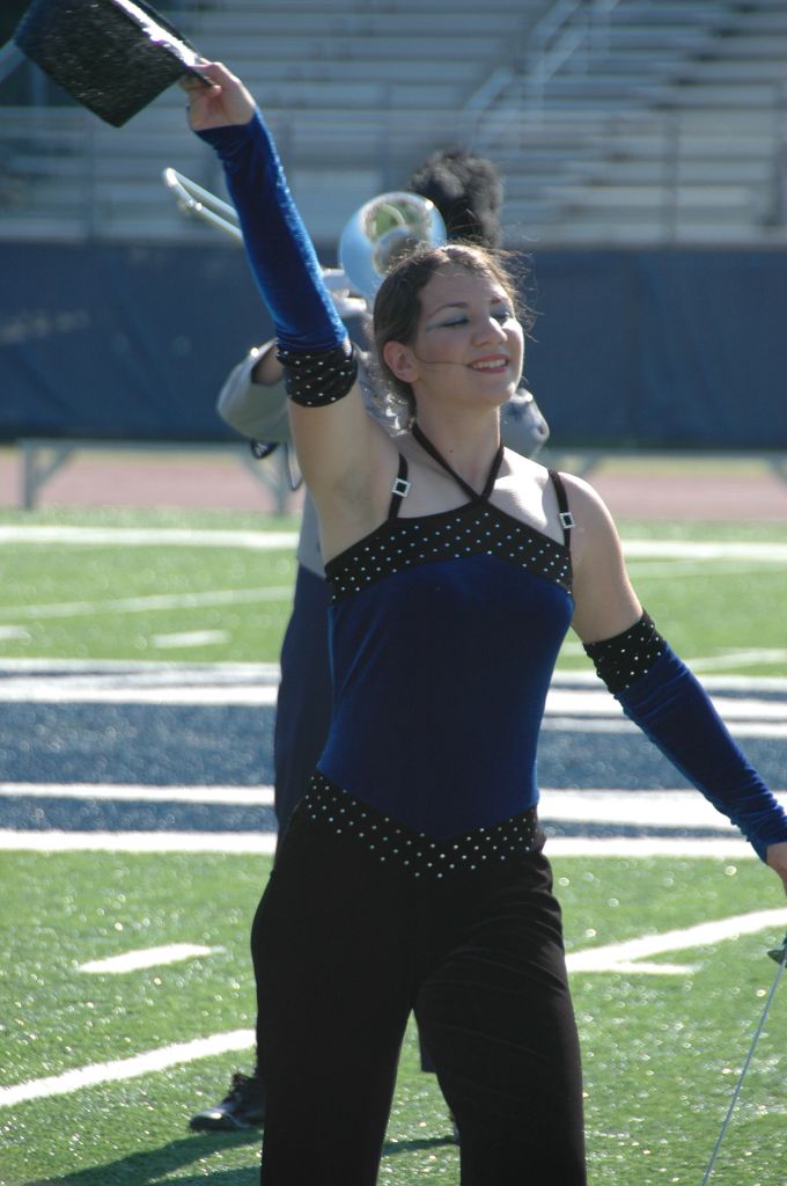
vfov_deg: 6.9
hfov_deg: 4.6
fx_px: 9863
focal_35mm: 300
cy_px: 593
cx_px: 394
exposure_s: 1/400
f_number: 5.6
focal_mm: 200
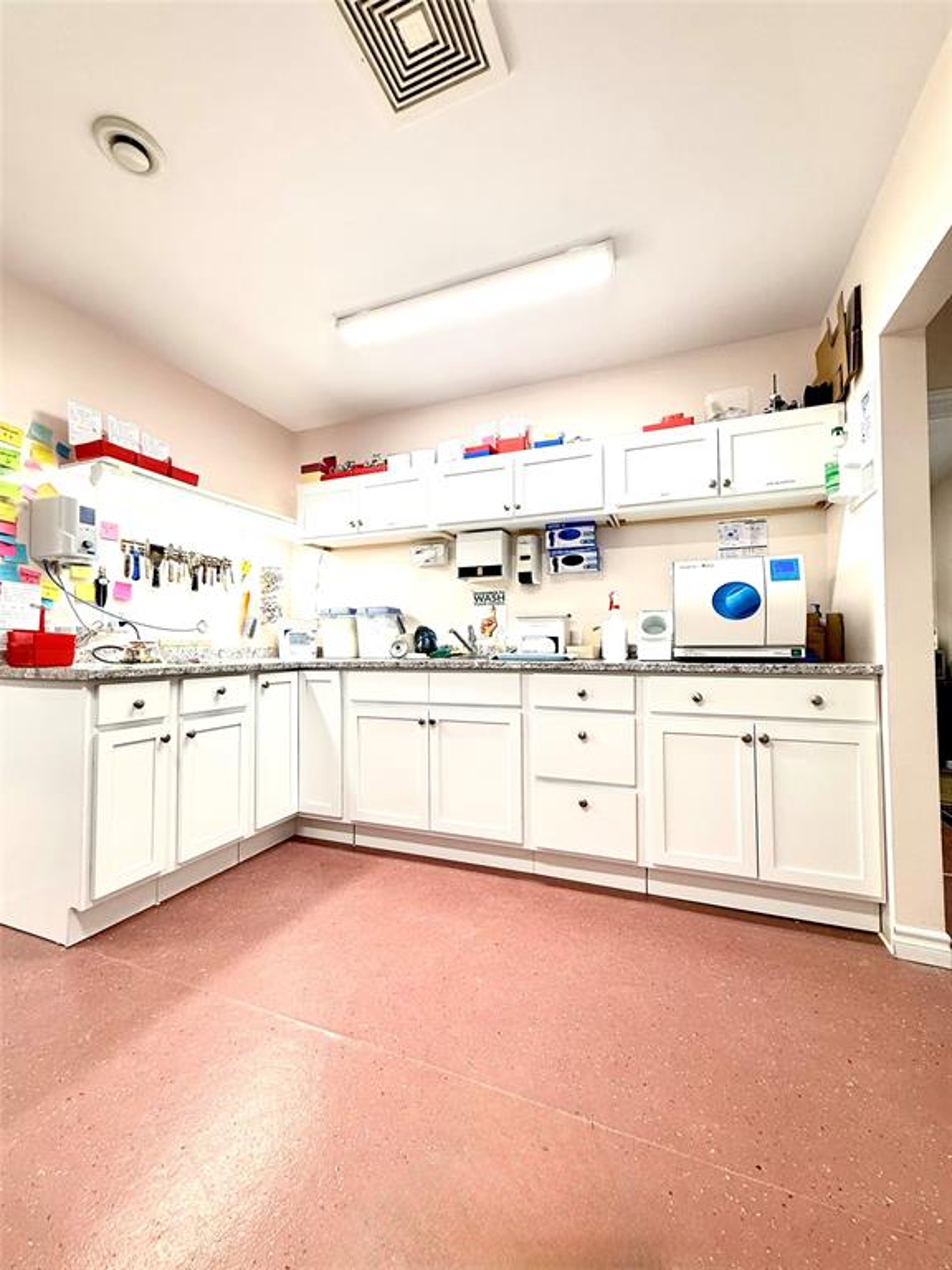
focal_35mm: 14
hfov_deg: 85.7
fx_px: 513
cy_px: 635
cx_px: 476
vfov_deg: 102.1
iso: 80
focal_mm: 2.22
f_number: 2.2
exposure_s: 1/120
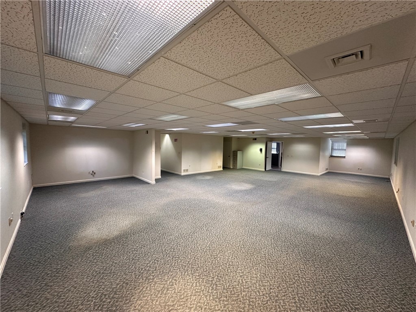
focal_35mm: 14
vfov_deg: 85.7
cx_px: 208
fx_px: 168
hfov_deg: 102.1
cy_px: 156
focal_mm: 2.22
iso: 320
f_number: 2.2
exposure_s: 1/120
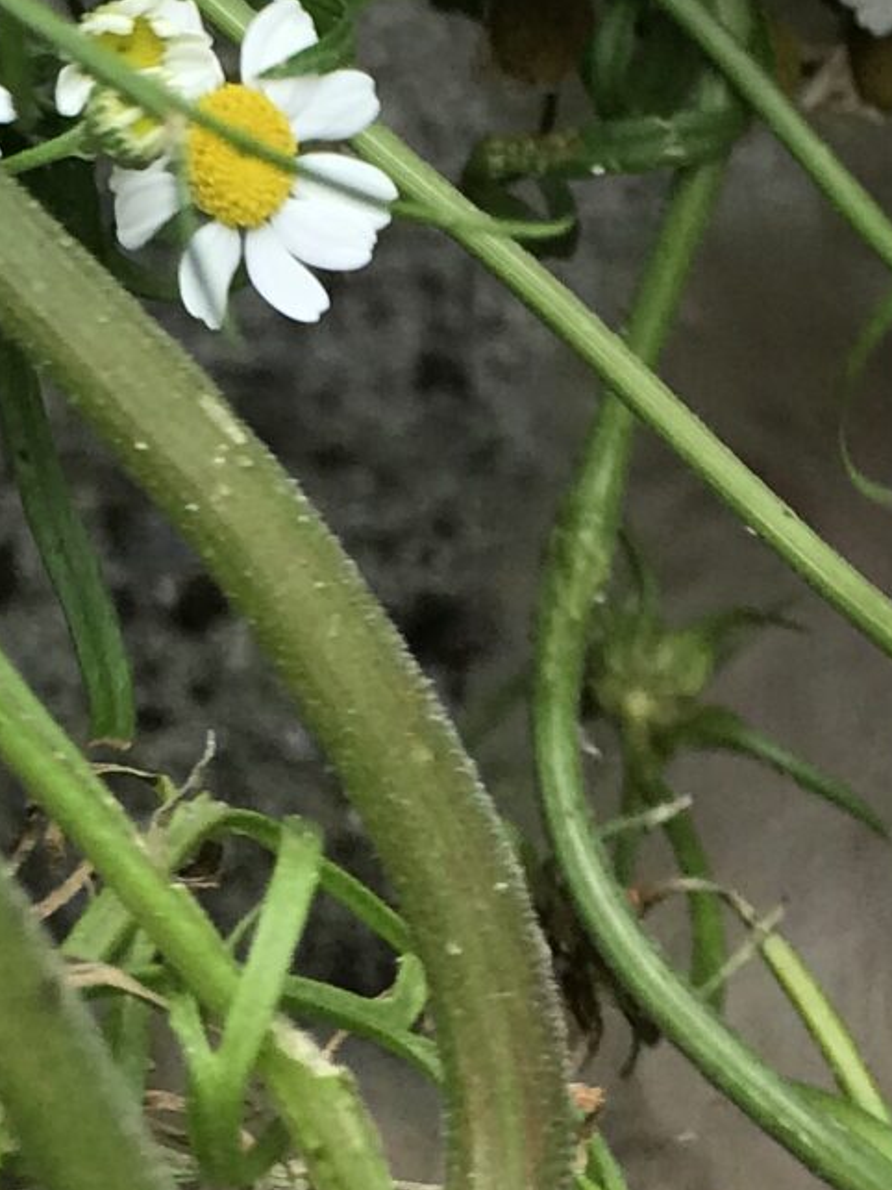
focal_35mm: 227
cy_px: -1044
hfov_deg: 6.5
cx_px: 289
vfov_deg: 8.4
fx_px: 7802
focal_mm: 6.6
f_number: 2.8
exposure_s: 1/100
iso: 32
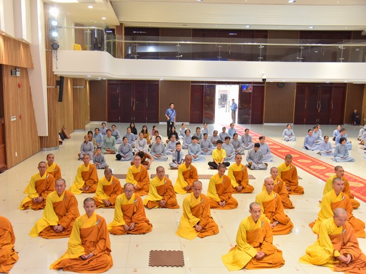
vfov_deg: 41.8
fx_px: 359
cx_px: 163
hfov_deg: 53.9
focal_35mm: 34
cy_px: 138
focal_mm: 31
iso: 1250
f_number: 4.5
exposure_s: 1/125
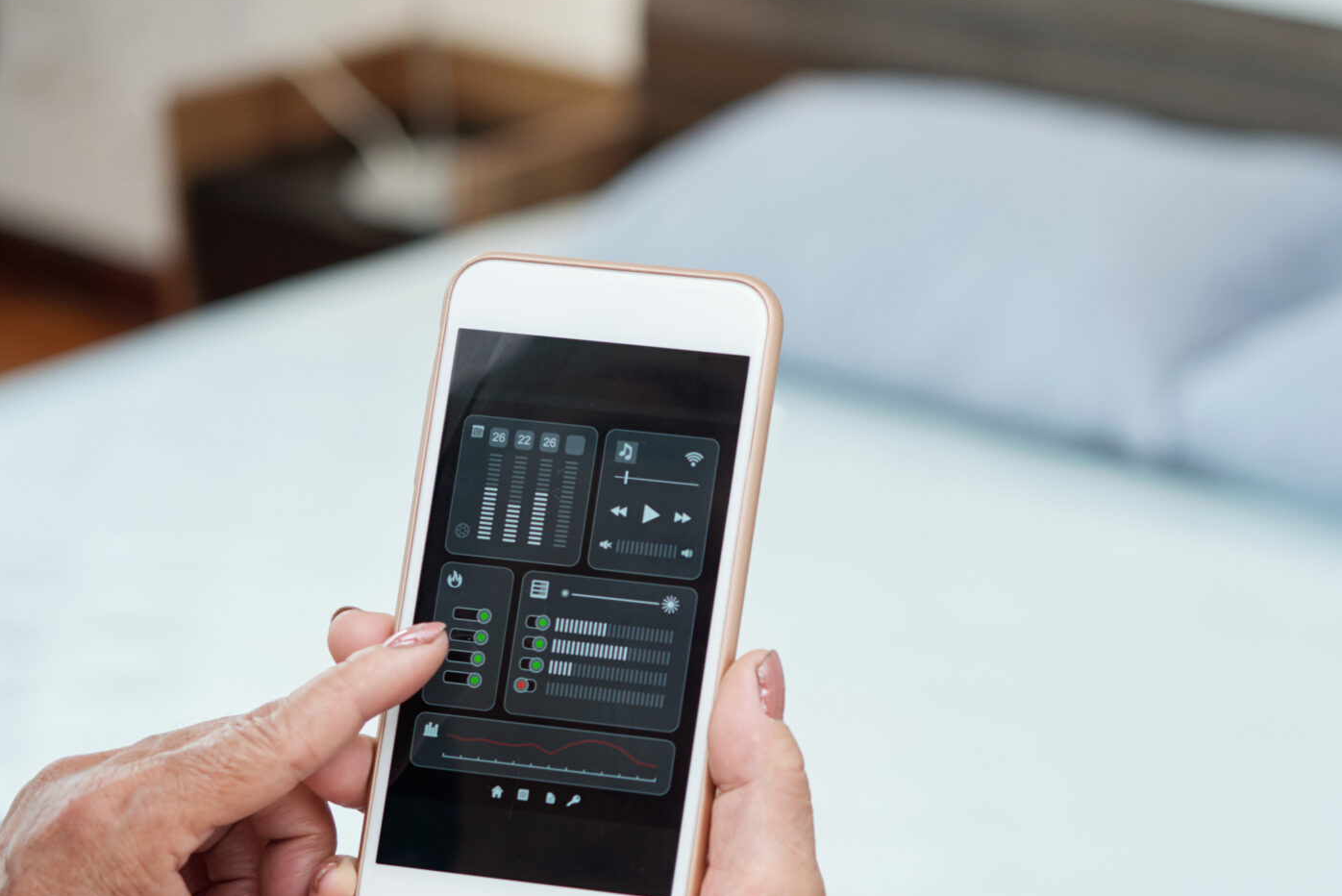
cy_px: 638
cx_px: 1121
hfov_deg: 18.4
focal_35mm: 110
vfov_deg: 12.4
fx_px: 4102
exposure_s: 1/125
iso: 400
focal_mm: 60
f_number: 4
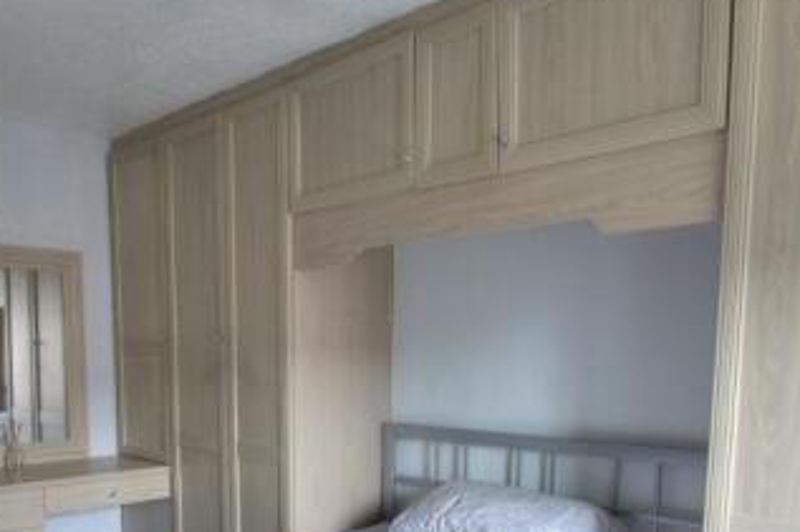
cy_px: 432
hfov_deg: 60.2
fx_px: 689
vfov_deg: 40.4
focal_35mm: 31
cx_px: 365
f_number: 8
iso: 400
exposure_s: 1/13
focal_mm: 10
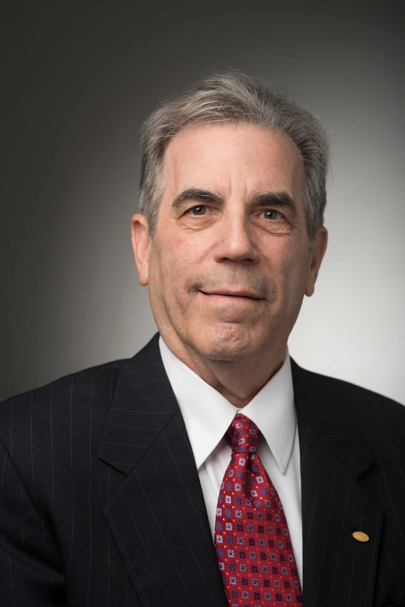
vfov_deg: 23.9
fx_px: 1433
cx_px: 202
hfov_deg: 16.1
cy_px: 304
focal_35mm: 85
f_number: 4
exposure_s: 1/160
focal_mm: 85
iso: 100
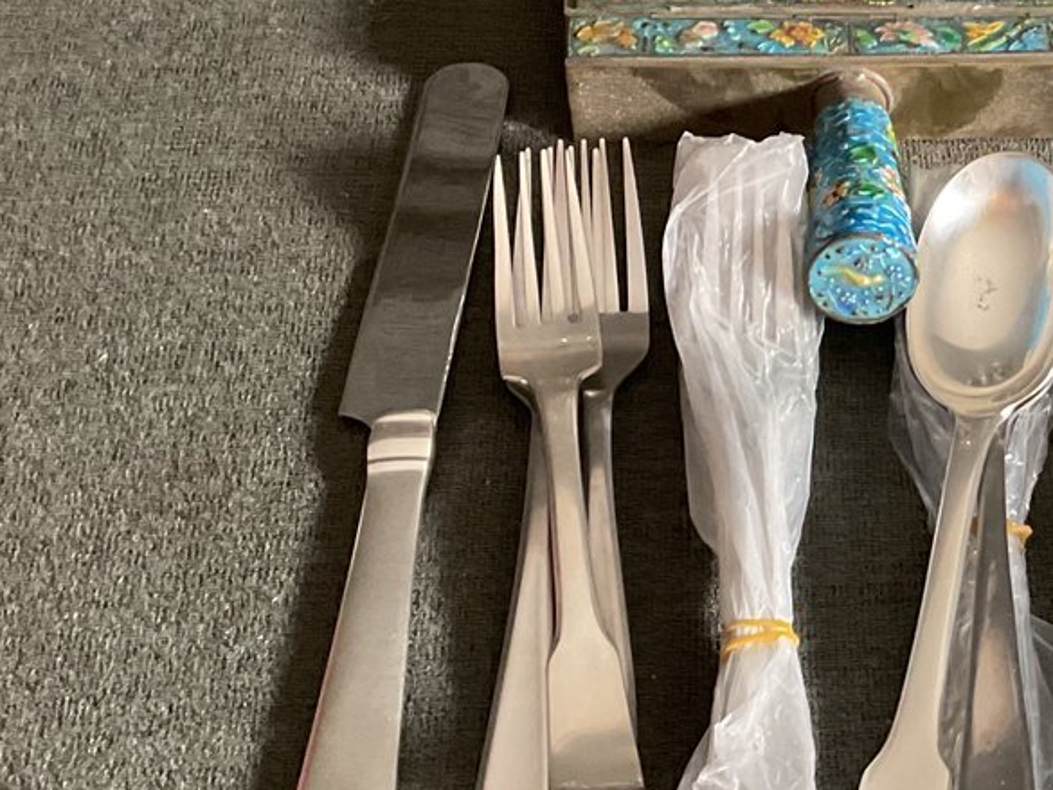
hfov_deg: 24.4
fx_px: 2282
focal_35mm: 75
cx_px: 1140
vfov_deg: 19.6
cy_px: 352
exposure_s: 1/60
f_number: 1.8
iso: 200
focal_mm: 3
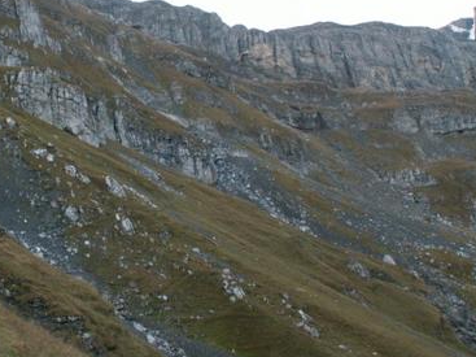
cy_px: 149
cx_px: 154
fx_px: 839
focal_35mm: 61
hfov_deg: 31.4
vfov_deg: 24.0
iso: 160
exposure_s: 1/30
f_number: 2.8
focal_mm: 5.86
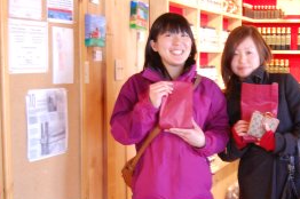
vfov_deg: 20.0
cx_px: 226
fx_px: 558
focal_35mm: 67
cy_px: 163
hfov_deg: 29.6
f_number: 4.2
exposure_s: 1/13
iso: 800
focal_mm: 26
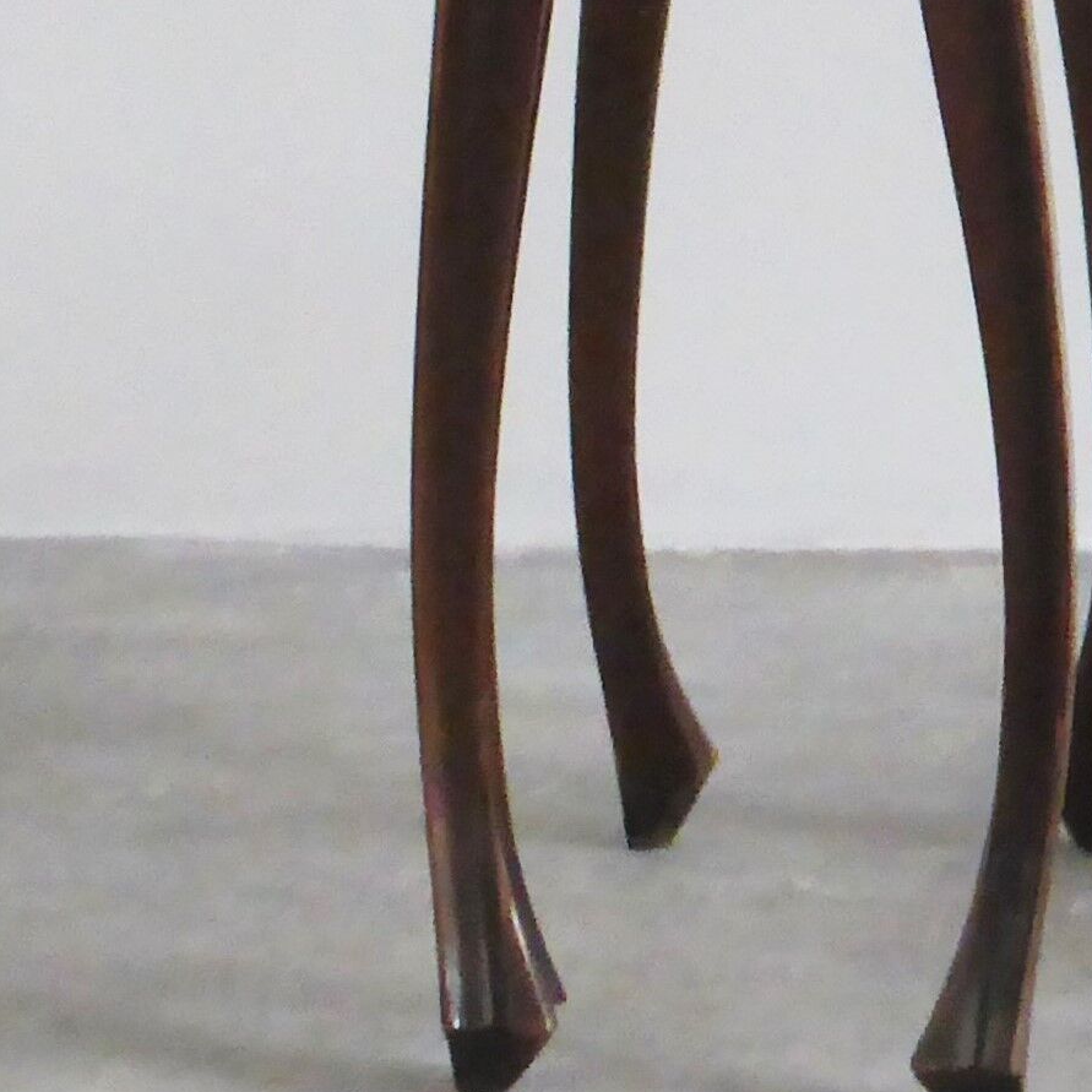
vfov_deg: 8.9
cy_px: -843
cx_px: 1723
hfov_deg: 9.0
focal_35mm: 188
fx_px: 6710
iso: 400
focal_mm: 6.9
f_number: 3.9
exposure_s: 1/50
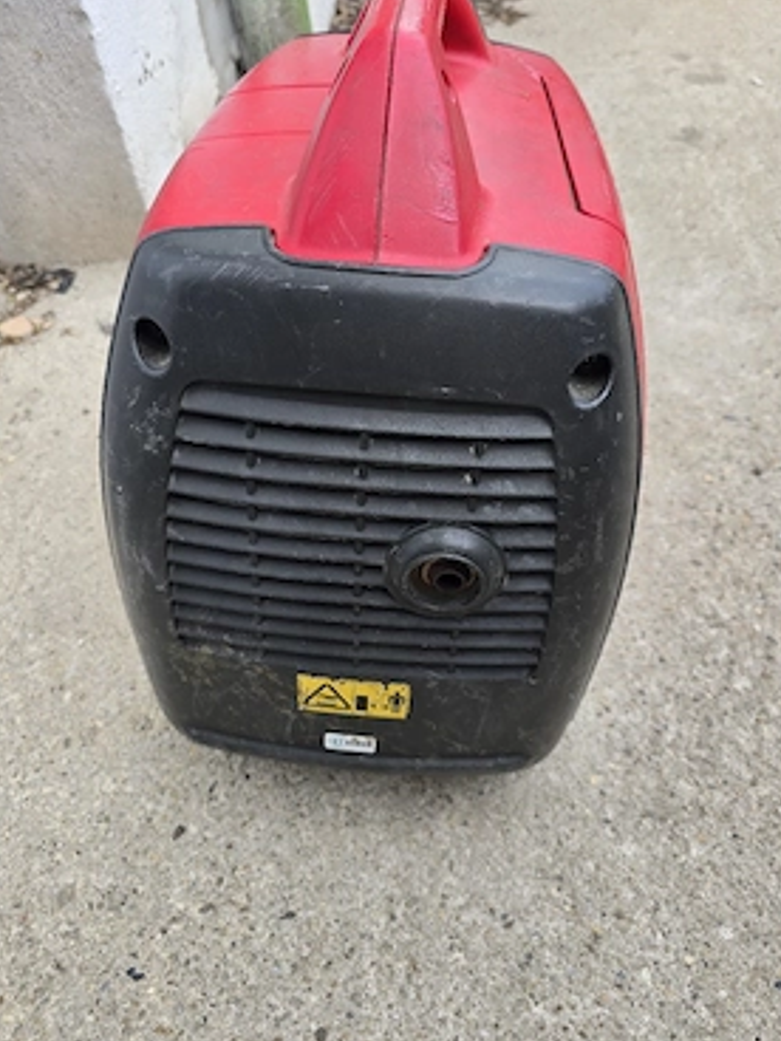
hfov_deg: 54.9
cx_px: 405
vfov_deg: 69.3
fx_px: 752
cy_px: 481
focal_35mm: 25
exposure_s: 1/182
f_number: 1.7
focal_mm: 6.3
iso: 25
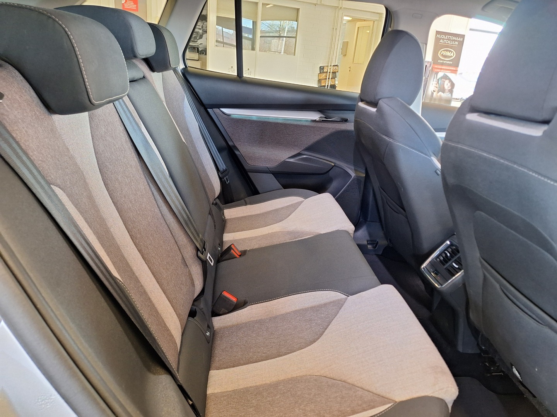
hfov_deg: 73.9
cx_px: 278
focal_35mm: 23
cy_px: 208
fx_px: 370
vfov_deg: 58.9
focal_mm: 5.54
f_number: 1.8
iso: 320
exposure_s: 1/25
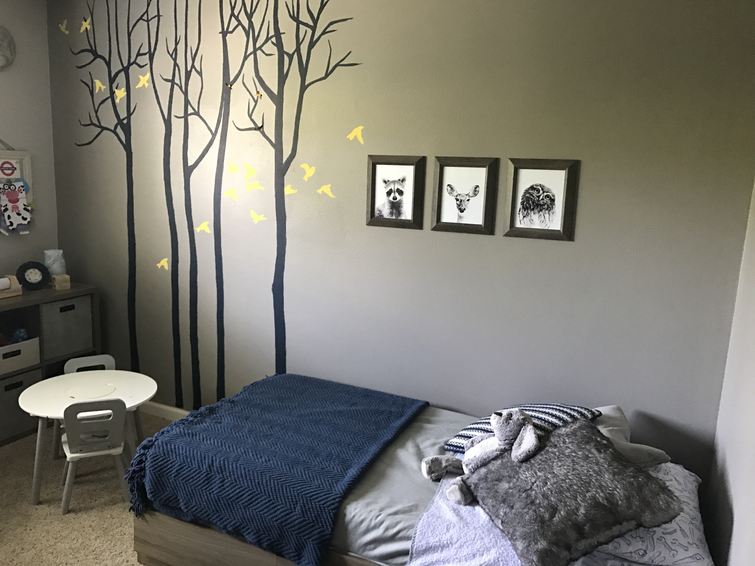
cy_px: 283
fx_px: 611
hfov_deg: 63.4
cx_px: 378
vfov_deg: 49.7
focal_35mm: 28
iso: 80
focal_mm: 3.99
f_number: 1.8
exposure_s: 1/15
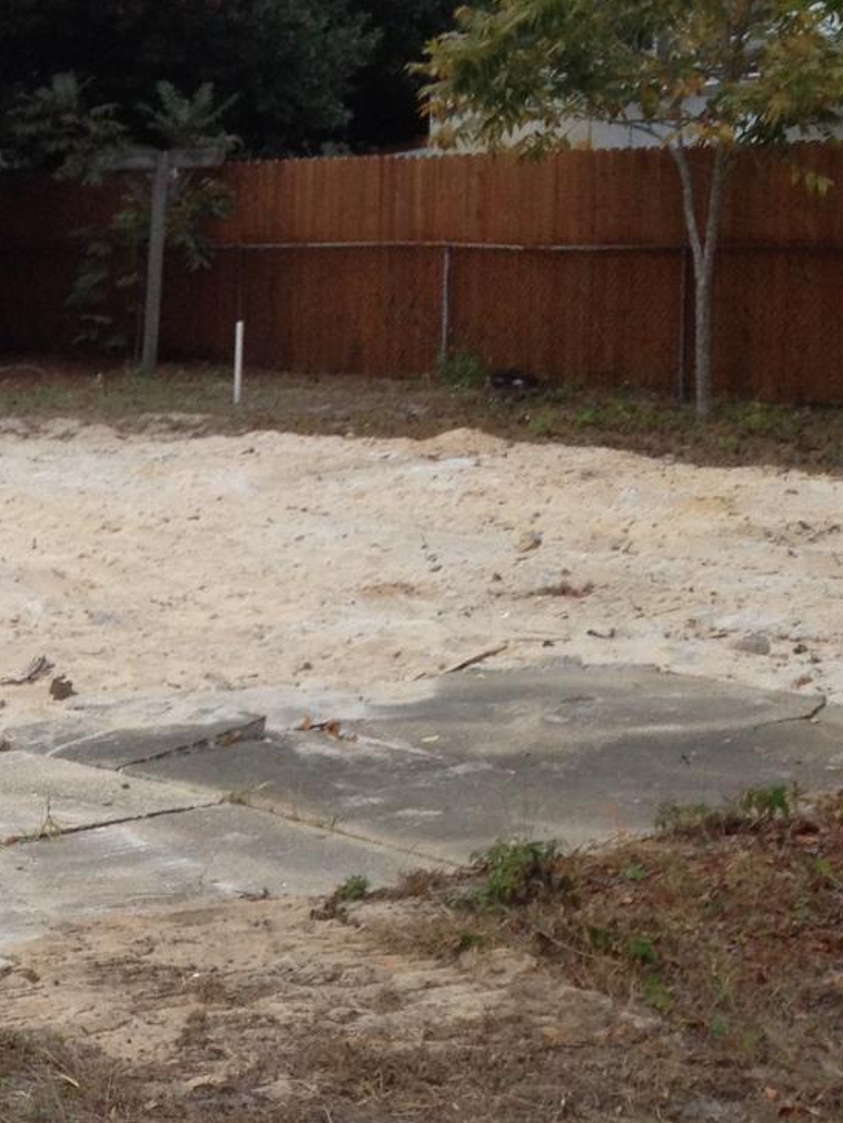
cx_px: -199
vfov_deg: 20.2
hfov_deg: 14.8
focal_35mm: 96
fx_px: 3116
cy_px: 940
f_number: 2.4
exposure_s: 1/120
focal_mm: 4.28
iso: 80
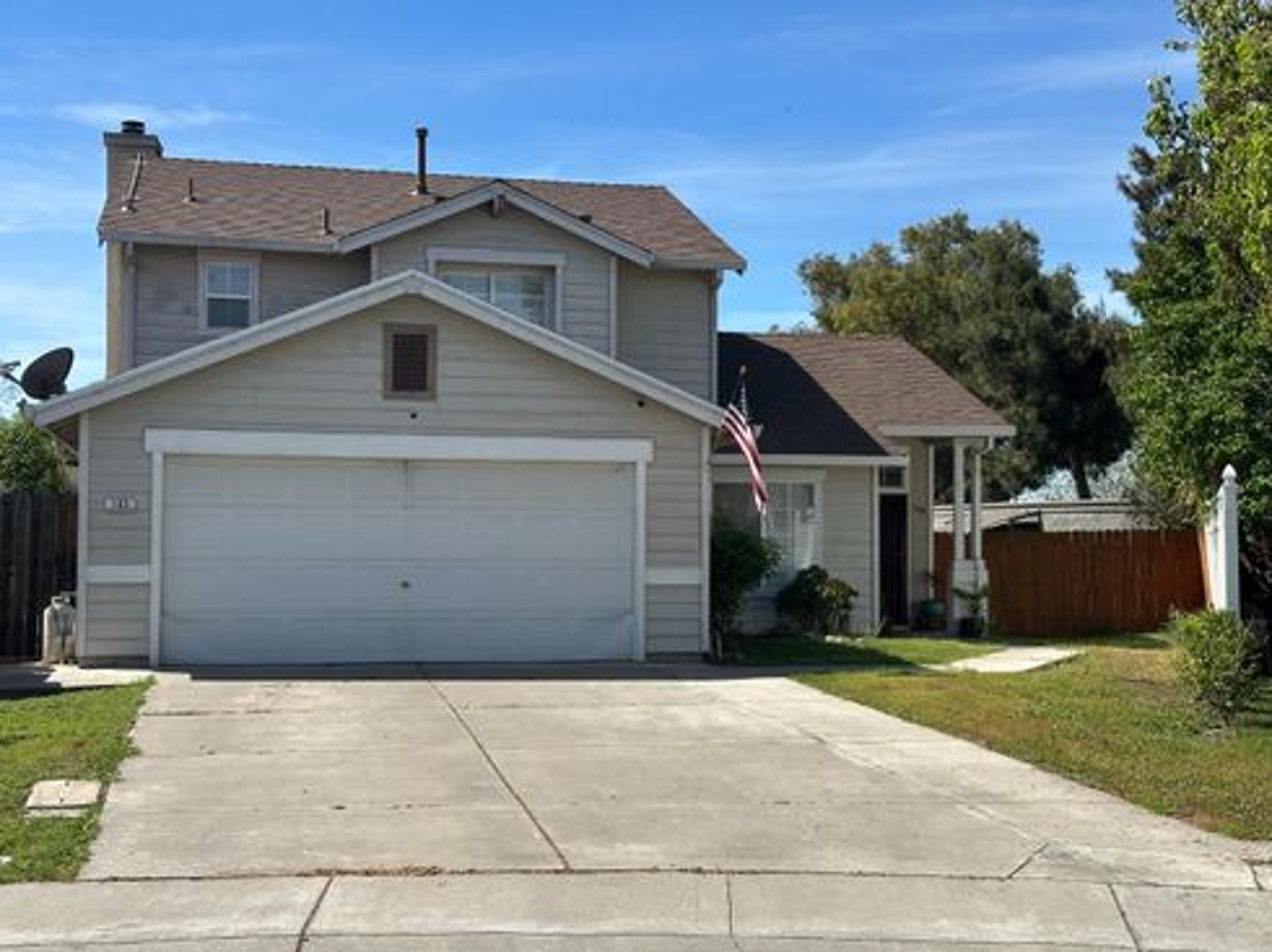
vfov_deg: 29.7
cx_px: 641
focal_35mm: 49
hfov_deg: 38.9
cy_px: 479
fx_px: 1800
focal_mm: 6.86
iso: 64
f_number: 1.78
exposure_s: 1/3731
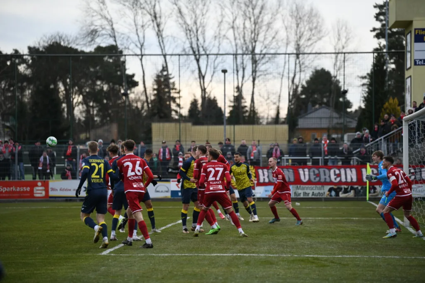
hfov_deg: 14.2
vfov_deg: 9.5
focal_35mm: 145
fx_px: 1711
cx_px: 212
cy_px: 142
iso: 640
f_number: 2.8
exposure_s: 1/4000
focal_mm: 145
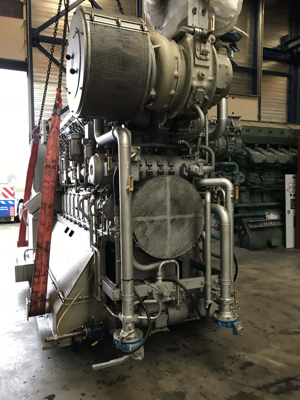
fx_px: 324
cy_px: 200
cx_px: 150
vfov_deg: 63.4
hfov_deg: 49.7
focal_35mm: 28
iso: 100
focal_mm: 3.99
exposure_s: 1/17
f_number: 1.8
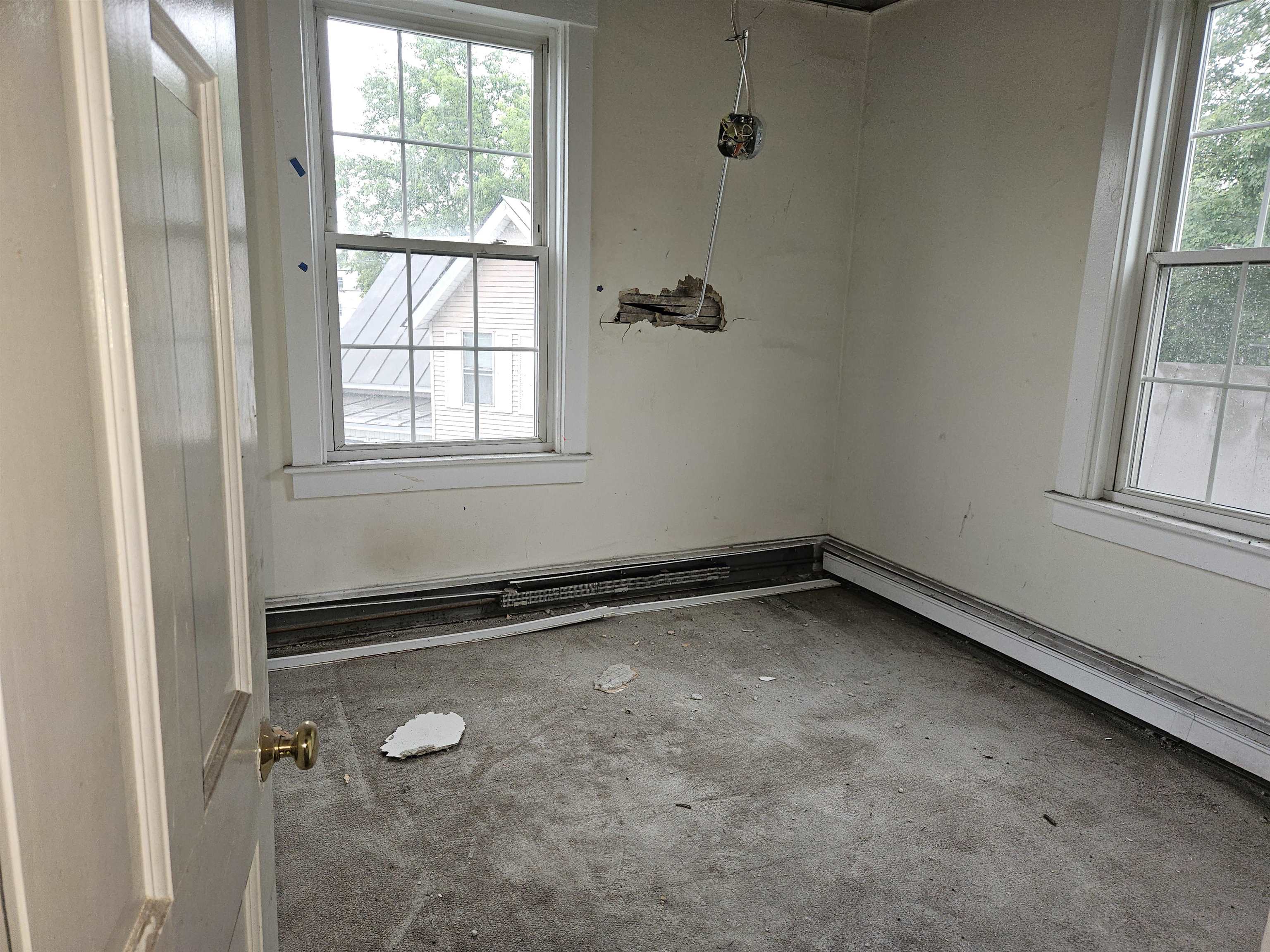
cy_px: 476
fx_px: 844
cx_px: 635
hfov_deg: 73.9
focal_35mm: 23
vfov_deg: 58.9
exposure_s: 1/60
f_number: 1.8
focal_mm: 5.4
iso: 64
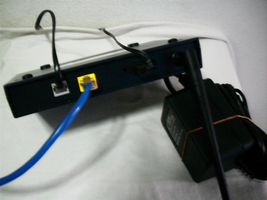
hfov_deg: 49.0
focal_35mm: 38
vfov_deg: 37.7
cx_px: 134
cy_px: 100
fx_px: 293
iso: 200
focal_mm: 6.3
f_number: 2.8
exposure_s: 1/4
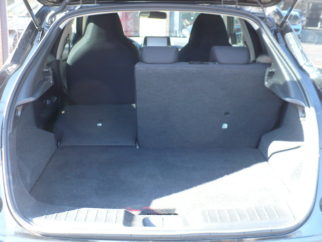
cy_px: 121
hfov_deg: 43.9
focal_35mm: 43
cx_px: 161
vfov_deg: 33.6
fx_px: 400
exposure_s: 1/30
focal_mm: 6.1
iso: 100
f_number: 2.8
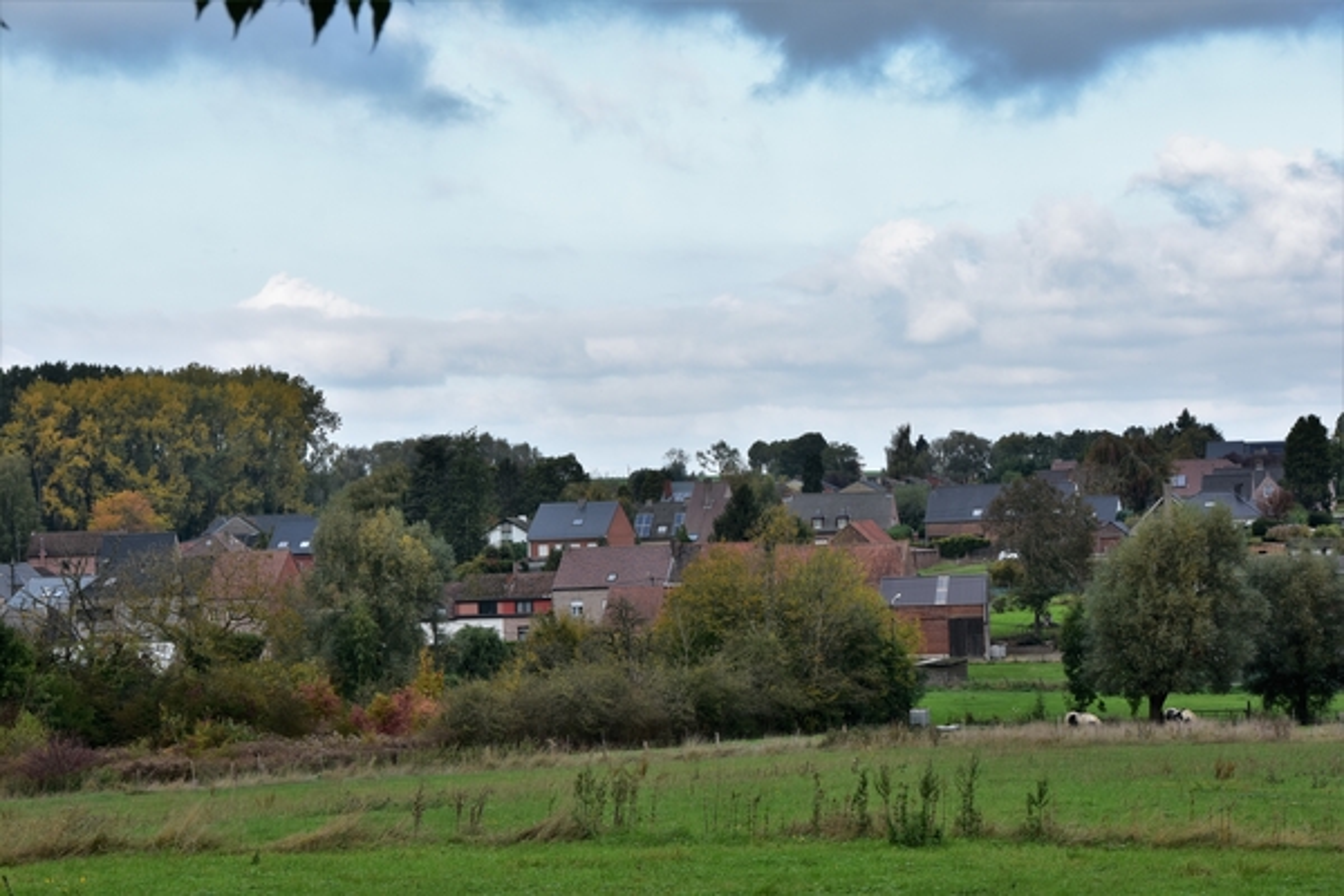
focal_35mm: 105
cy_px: 448
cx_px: 672
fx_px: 3920
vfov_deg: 13.0
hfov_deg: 19.5
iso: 160
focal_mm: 70
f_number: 11
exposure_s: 1/125
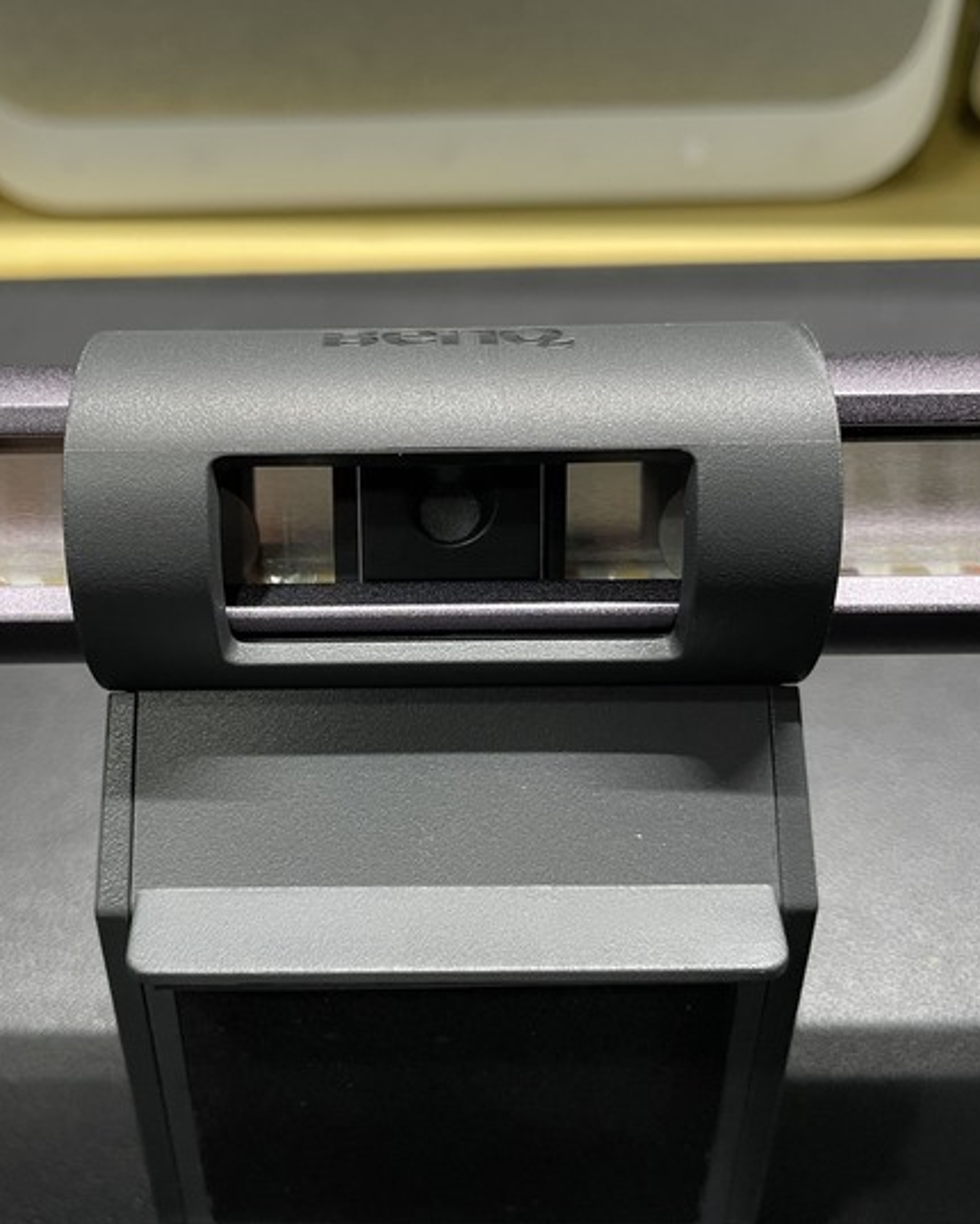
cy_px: 611
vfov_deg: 52.8
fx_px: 1232
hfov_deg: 43.2
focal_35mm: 34
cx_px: 410
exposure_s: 1/59
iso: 200
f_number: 1.6
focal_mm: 4.2
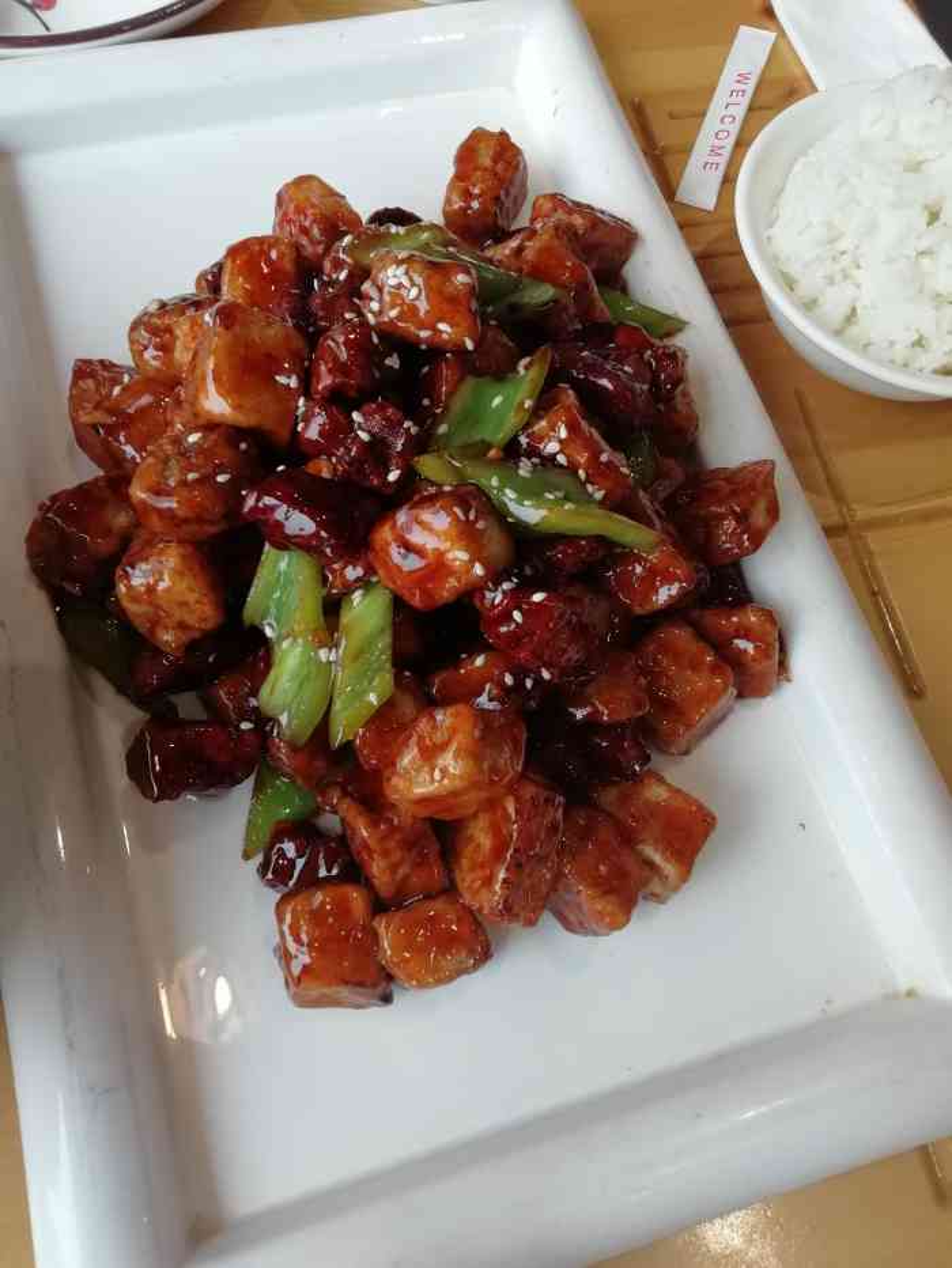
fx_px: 953
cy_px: 634
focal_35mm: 26
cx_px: 476
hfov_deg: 53.1
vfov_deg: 67.3
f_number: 2.2
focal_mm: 3.46
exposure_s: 1/100
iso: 50
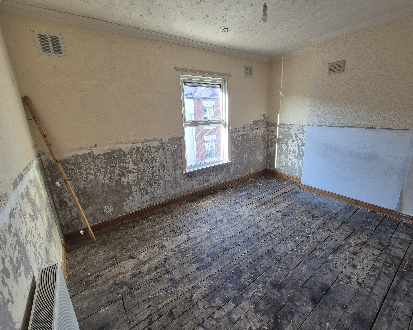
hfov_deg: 100.6
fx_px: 171
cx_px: 216
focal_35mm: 14
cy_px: 162
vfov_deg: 88.0
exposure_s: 1/50
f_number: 2.2
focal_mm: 2.2
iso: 100
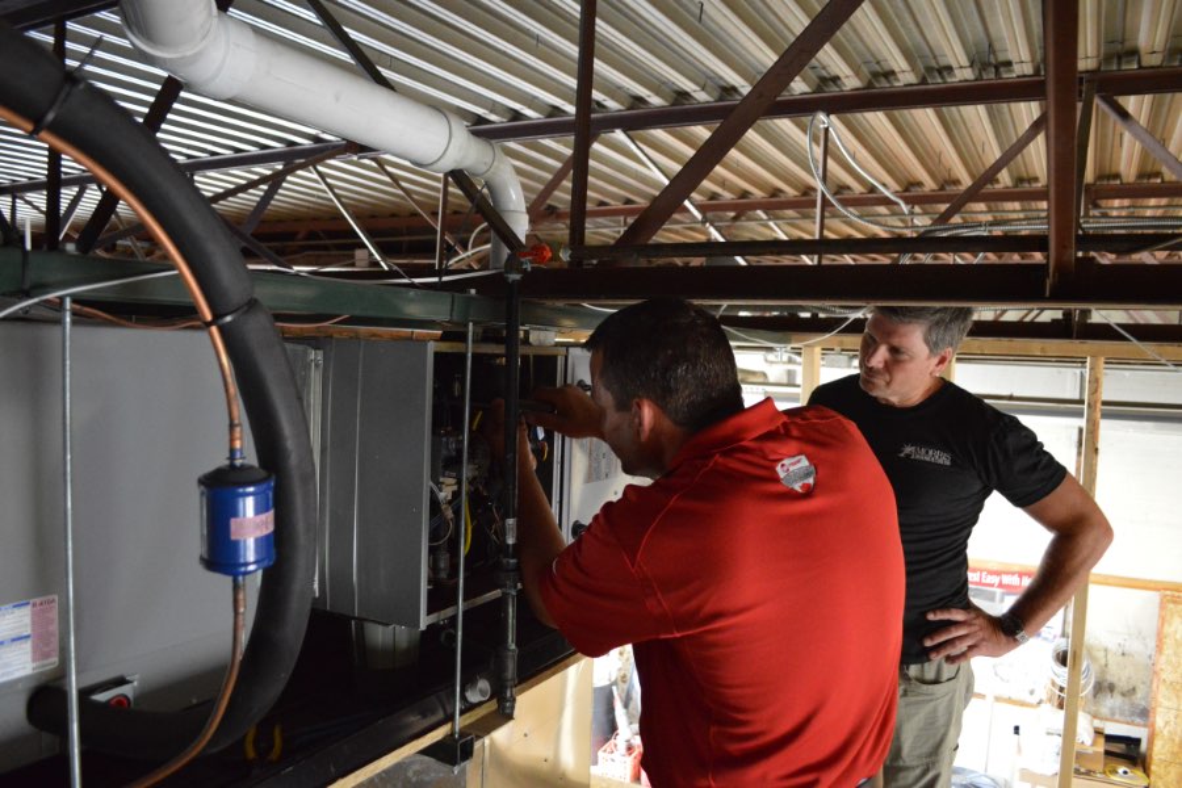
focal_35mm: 27
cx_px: 591
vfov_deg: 47.9
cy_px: 394
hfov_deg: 67.4
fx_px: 886
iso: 3200
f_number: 3.5
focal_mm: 18
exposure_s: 1/125
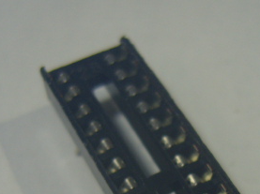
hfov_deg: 24.1
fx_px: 608
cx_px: 168
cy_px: 217
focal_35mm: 81
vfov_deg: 17.5
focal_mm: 7.4
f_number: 2.8
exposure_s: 1/180
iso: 80
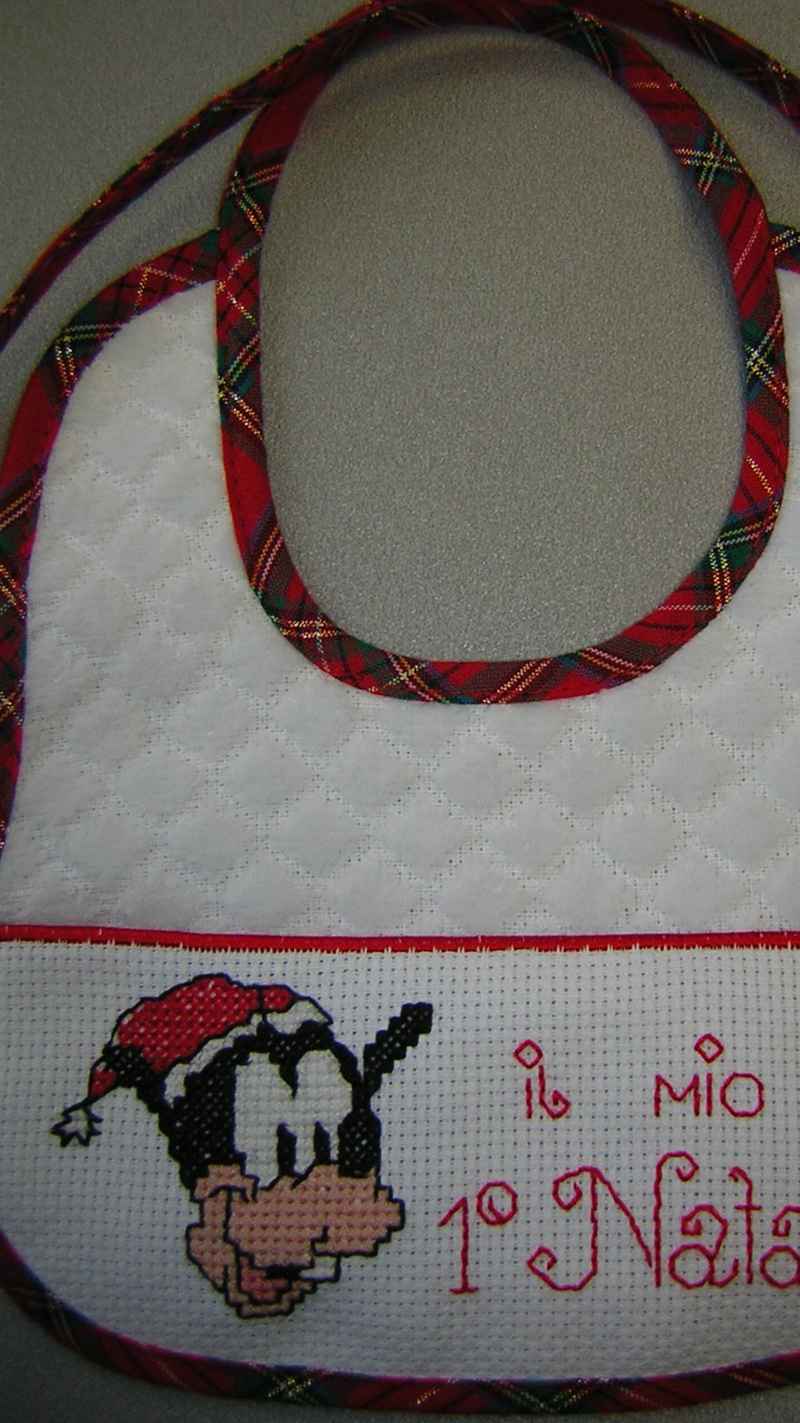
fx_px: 1509
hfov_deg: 29.5
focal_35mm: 40
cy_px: 699
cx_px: 514
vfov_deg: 50.5
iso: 50
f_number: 2.6
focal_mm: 4.7
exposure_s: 1/30
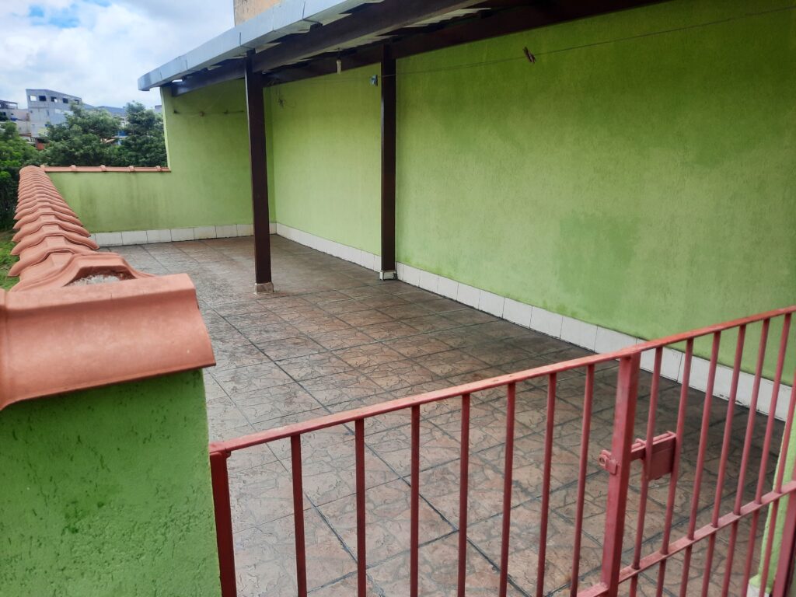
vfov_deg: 54.9
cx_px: 398
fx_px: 575
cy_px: 298
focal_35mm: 25
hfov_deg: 69.4
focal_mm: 4.6
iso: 32
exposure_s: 1/673
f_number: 2
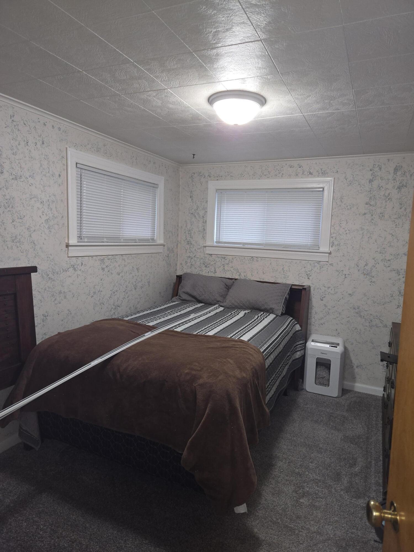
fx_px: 367
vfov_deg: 73.9
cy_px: 276
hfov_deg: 58.9
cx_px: 207
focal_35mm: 23
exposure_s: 1/40
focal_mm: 5.4
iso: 100
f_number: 1.8
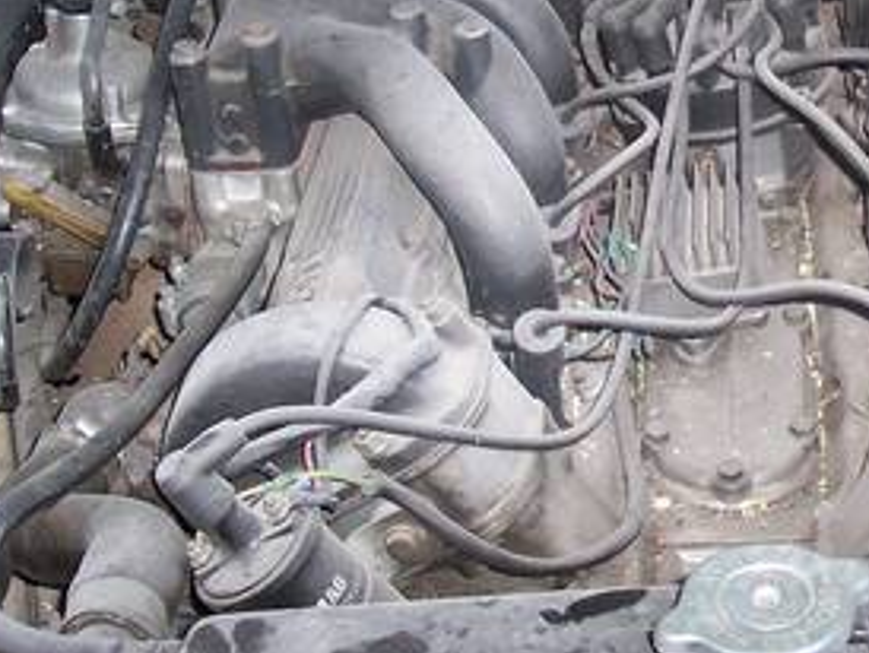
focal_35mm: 81
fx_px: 2035
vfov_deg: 18.1
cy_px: 127
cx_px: 755
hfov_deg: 23.6
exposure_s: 1/60
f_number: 2.8
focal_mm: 5.6
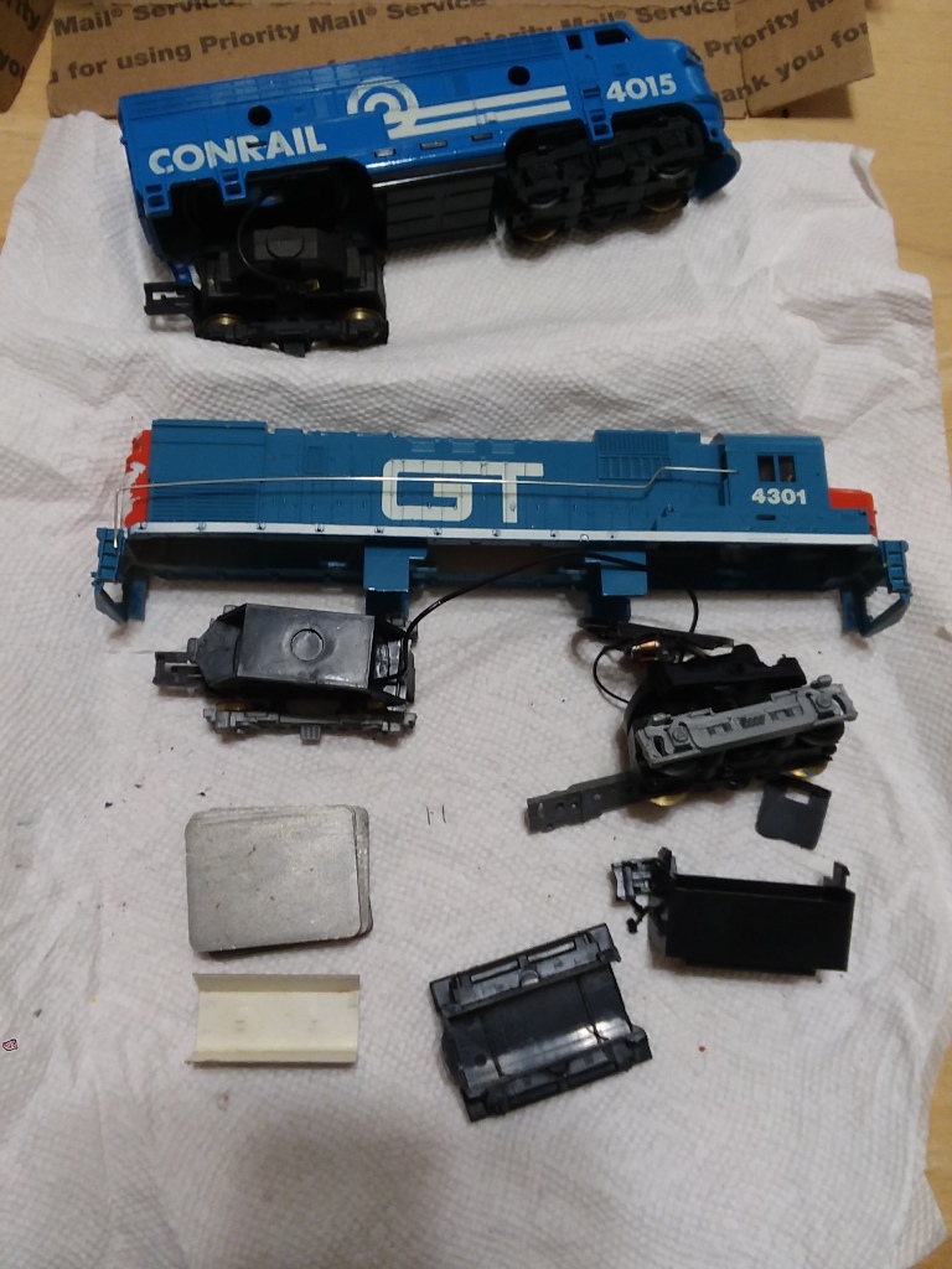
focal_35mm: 29
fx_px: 1063
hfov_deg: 48.2
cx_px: 476
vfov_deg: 61.7
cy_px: 634
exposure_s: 1/30
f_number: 1.9
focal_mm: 2.47
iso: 50
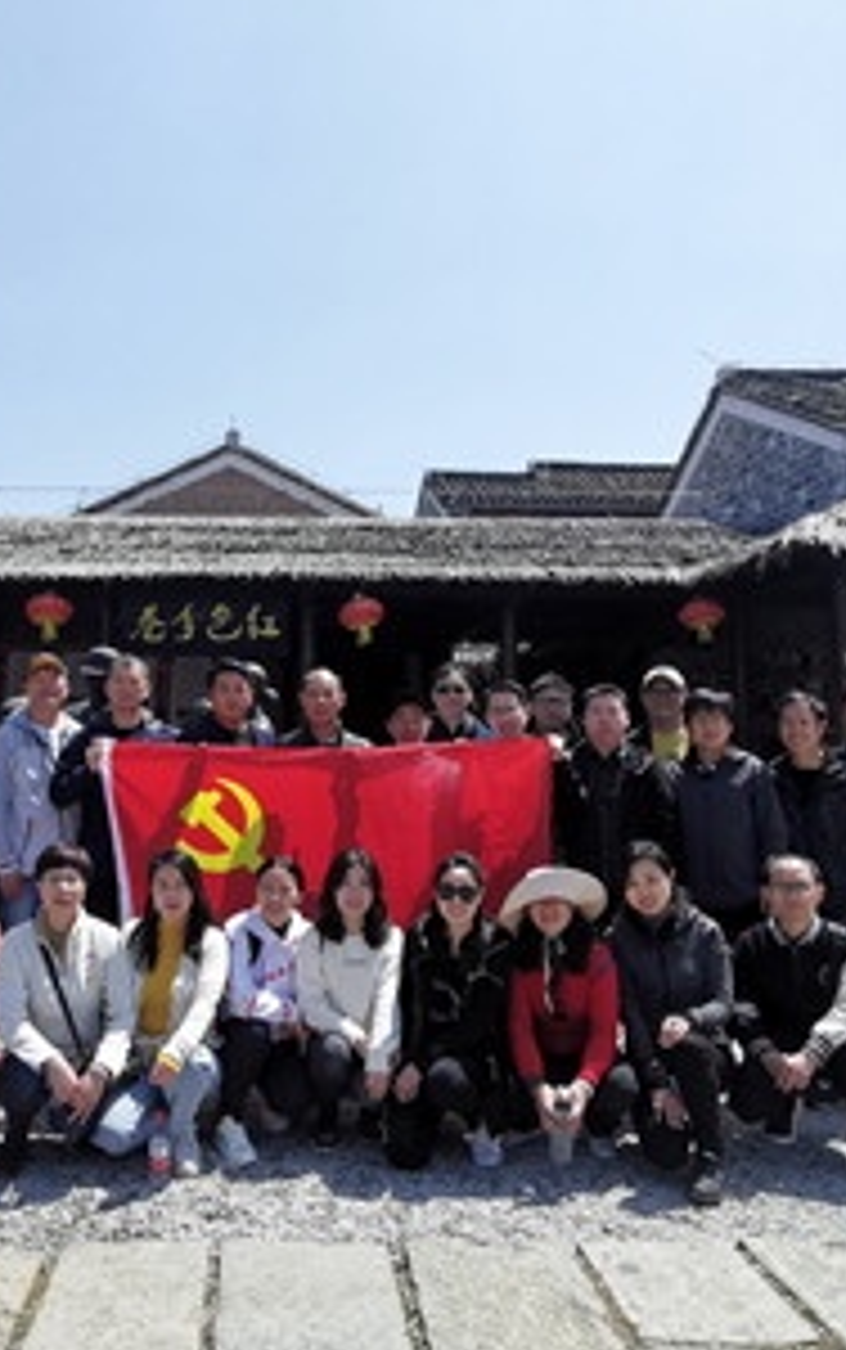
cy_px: 646
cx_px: 266
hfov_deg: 41.2
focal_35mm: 30
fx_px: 1105
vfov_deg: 62.8
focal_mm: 2.26
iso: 50
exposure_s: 1/1166
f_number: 2.2
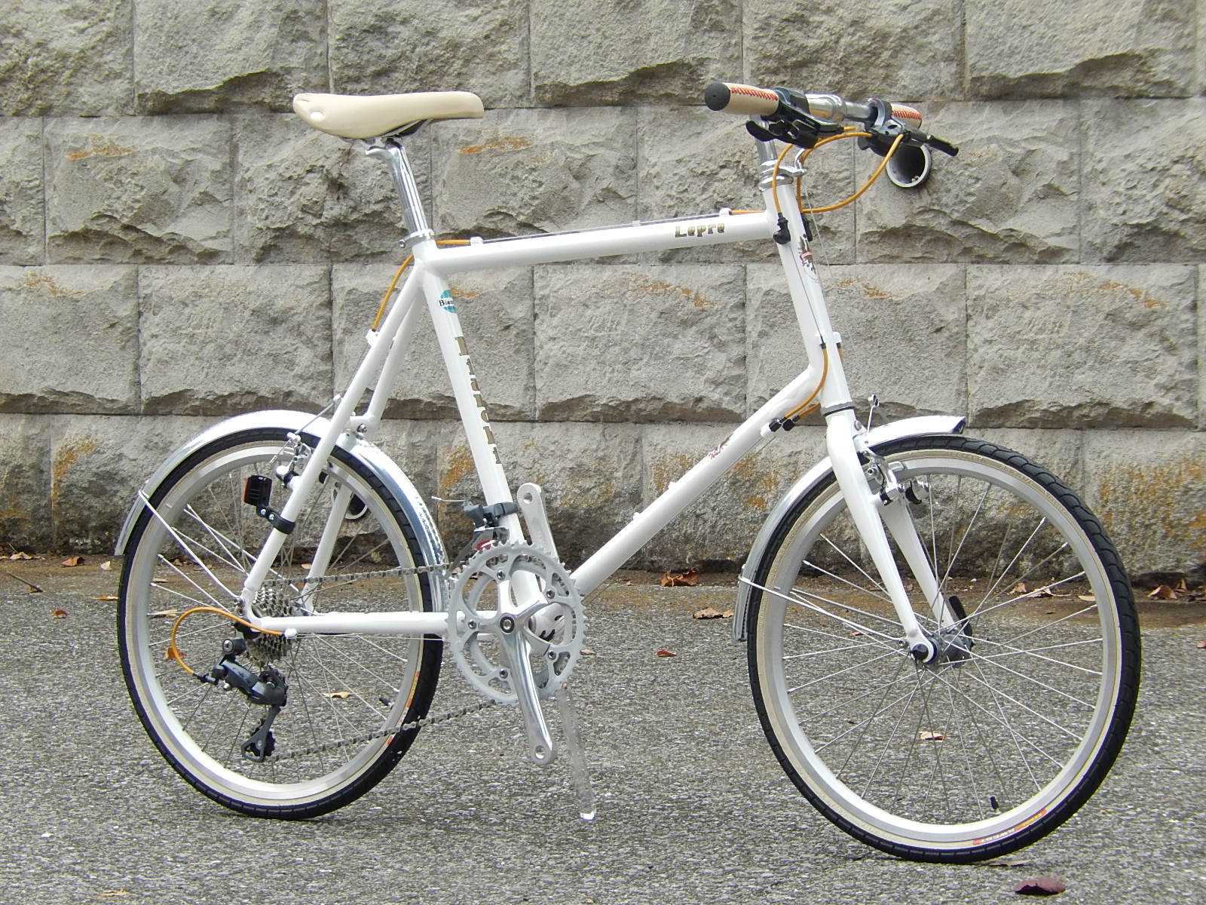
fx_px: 5121
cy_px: 452
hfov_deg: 13.4
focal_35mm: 147
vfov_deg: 10.1
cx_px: 603
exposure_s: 1/125
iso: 400
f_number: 5.6
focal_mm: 26.4
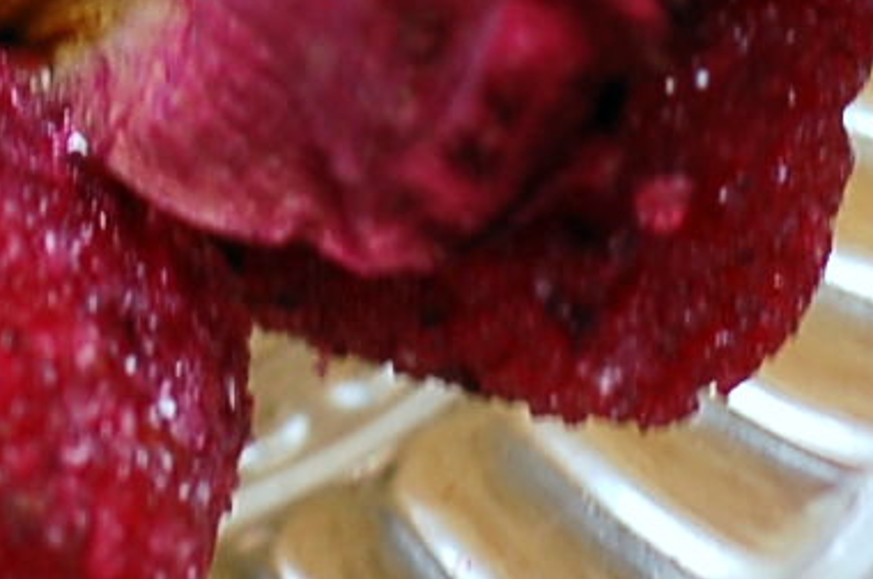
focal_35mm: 445
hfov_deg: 4.6
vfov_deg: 3.1
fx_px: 10773
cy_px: -460
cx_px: -99
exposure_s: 1/40
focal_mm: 50
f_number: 3.5
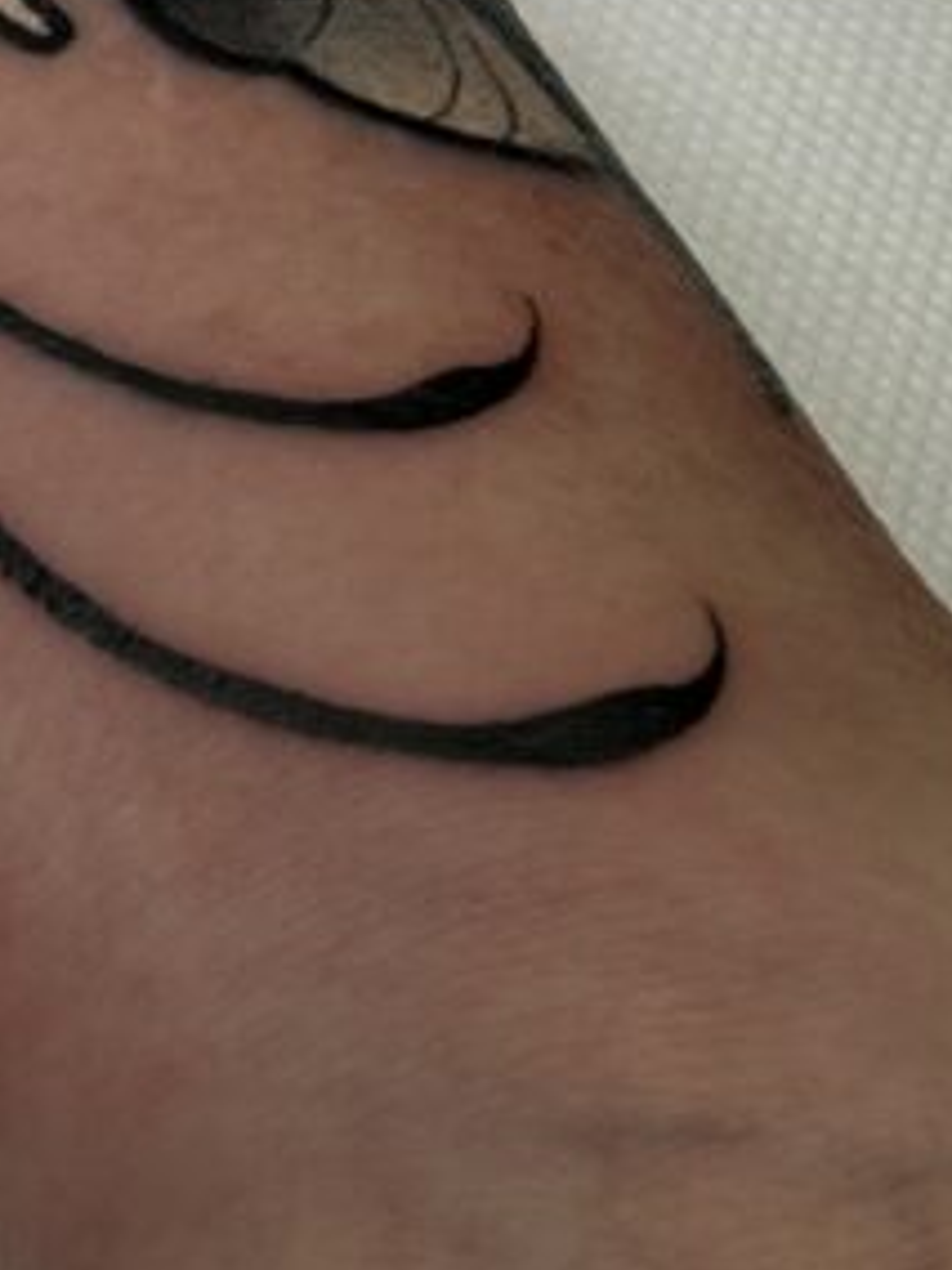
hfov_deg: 8.4
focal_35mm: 173
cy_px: -496
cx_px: -577
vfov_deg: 11.1
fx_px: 6344
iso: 64
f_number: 1.78
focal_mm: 6.86
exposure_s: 1/100
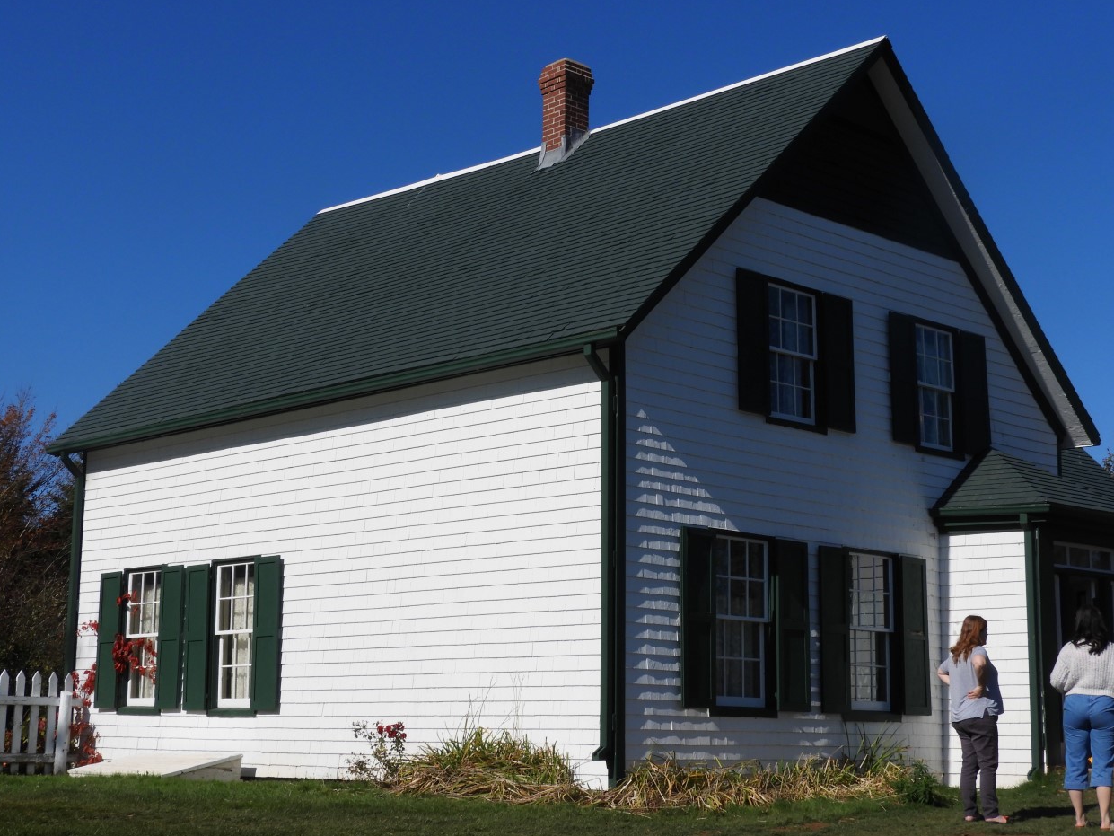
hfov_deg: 33.2
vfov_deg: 25.2
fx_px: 1867
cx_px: 583
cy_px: 392
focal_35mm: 58
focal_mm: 9
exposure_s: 1/1600
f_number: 5
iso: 100
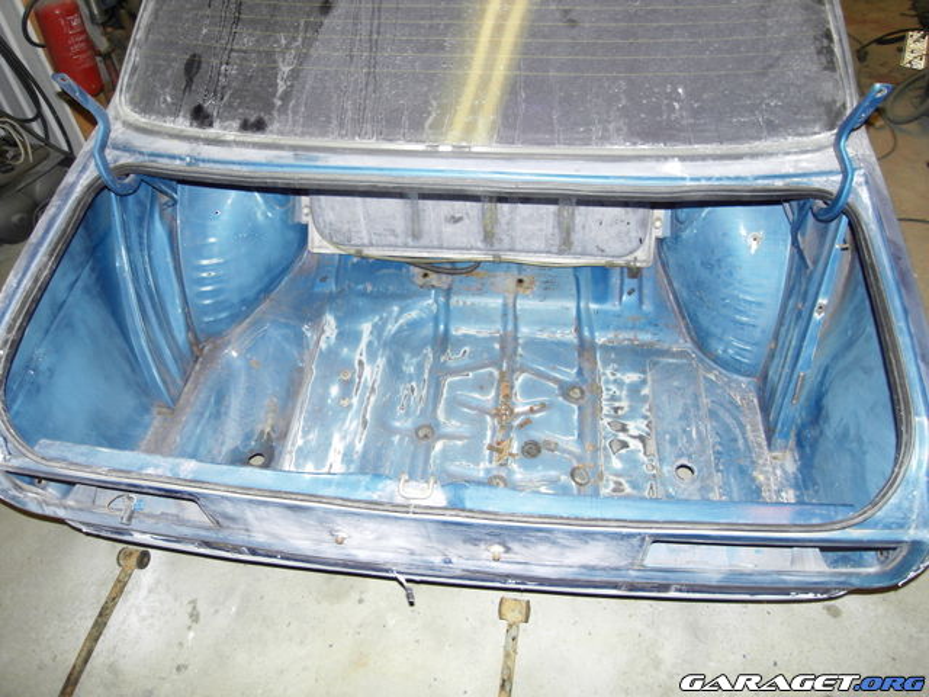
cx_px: 464
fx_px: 644
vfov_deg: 56.8
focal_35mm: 24
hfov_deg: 71.6
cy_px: 348
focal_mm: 4.3
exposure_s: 1/40
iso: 100
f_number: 2.8
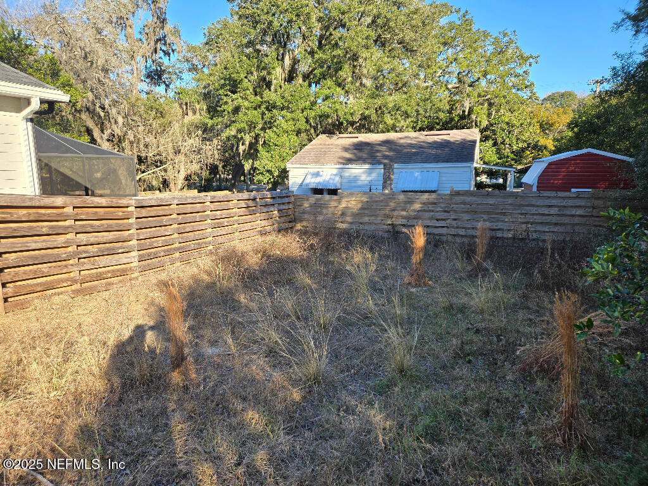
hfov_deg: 73.9
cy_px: 243
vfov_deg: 58.9
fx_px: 431
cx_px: 324
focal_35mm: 23
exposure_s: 1/657
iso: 25
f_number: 1.8
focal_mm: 5.4
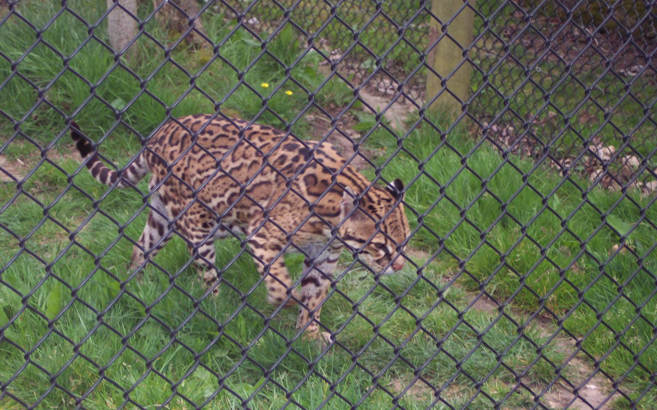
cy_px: 175
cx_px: 328
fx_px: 2166
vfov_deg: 10.8
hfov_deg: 17.2
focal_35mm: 121
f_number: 4.8
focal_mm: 24
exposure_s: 1/90
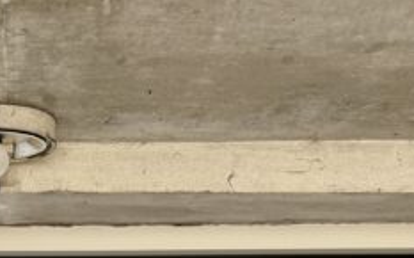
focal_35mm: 112
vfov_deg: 10.0
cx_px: 11
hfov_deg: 18.2
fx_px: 1262
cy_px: 649
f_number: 1.78
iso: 80
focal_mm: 6.76
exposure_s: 1/664
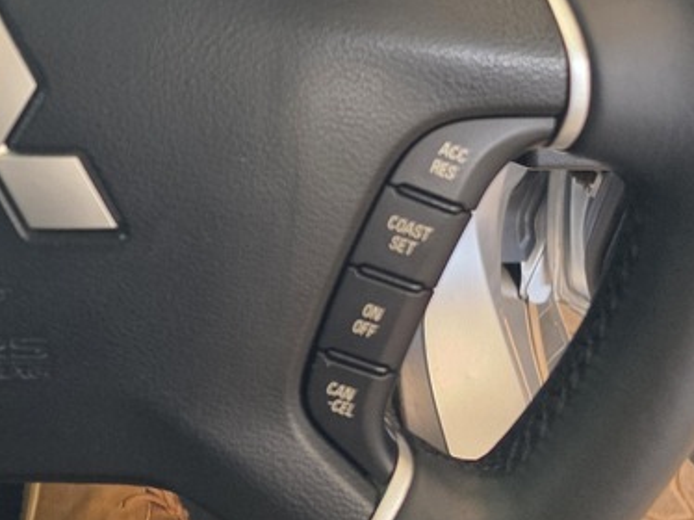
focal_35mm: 63
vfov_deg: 21.1
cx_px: -30
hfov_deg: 28.5
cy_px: -156
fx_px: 1262
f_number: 1.7
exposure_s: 1/100
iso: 250
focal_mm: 6.25
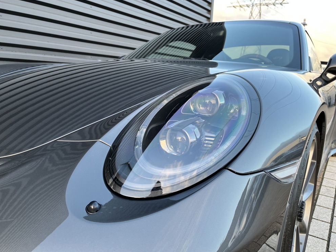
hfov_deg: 65.3
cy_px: 124
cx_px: 162
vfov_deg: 51.4
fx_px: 262
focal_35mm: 27
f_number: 1.6
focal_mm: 5.1
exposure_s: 1/122
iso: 50
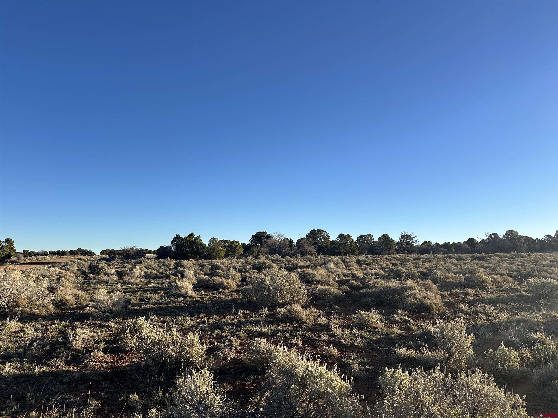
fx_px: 387
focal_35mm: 24
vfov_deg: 56.8
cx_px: 279
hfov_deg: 71.6
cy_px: 209
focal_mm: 6.86
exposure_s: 1/2732
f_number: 1.78
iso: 80
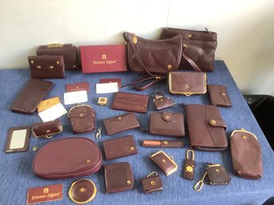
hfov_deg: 58.4
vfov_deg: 45.4
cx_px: 137
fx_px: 245
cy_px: 102
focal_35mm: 31
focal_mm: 3.3
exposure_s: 1/60
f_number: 2.4
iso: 100
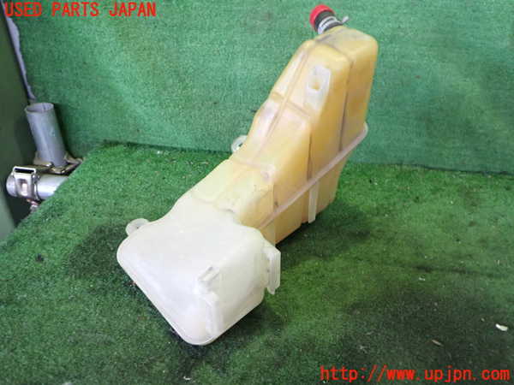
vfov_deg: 46.8
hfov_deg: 60.0
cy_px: 192
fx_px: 445
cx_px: 257
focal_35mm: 30
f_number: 2.3
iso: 320
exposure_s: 1/30
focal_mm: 5.4
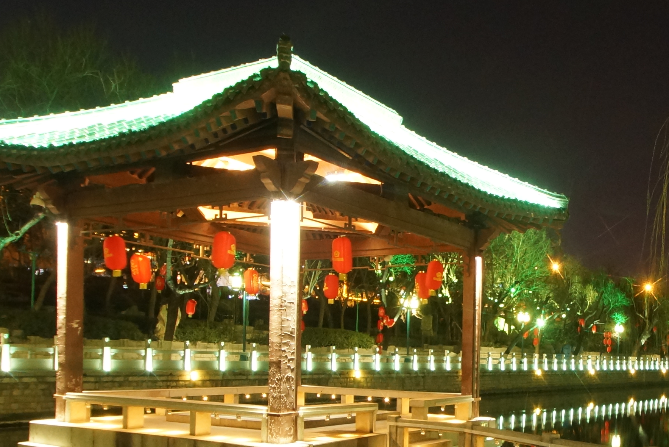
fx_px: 669
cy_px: 361
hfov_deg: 50.9
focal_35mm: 36
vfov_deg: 35.6
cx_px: 501
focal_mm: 10
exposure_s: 1/1.25
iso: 800
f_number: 6.3
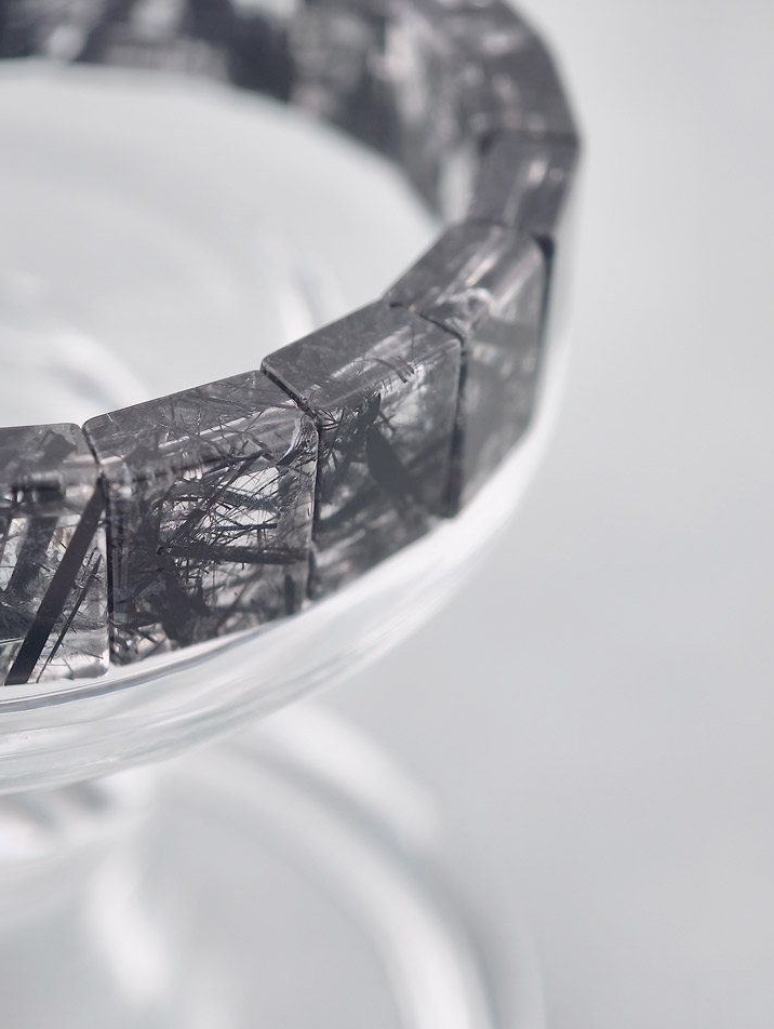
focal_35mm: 103
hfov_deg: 14.4
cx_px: 341
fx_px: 3065
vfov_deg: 19.0
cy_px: 589
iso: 125
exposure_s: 1/160
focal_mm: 22.48
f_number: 2.67
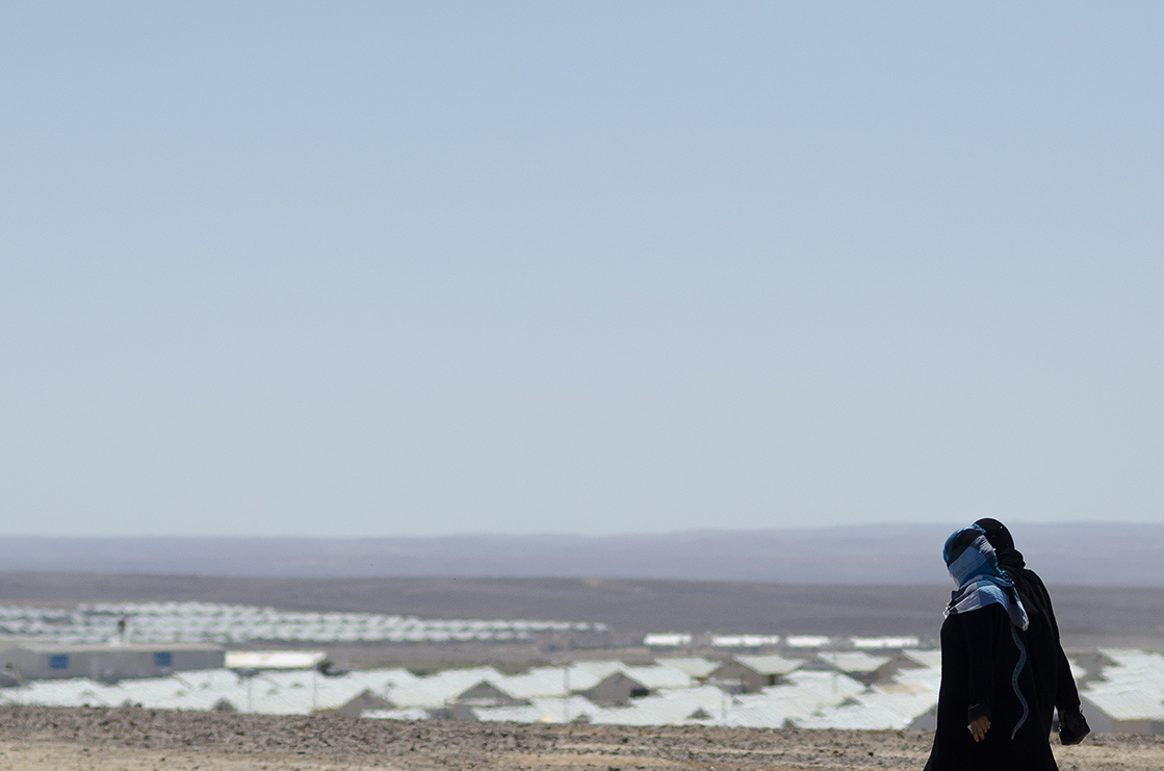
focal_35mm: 228
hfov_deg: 9.0
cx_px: 875
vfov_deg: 6.0
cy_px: 531
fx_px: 7353
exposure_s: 1/8000
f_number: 2.8
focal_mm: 85
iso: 100
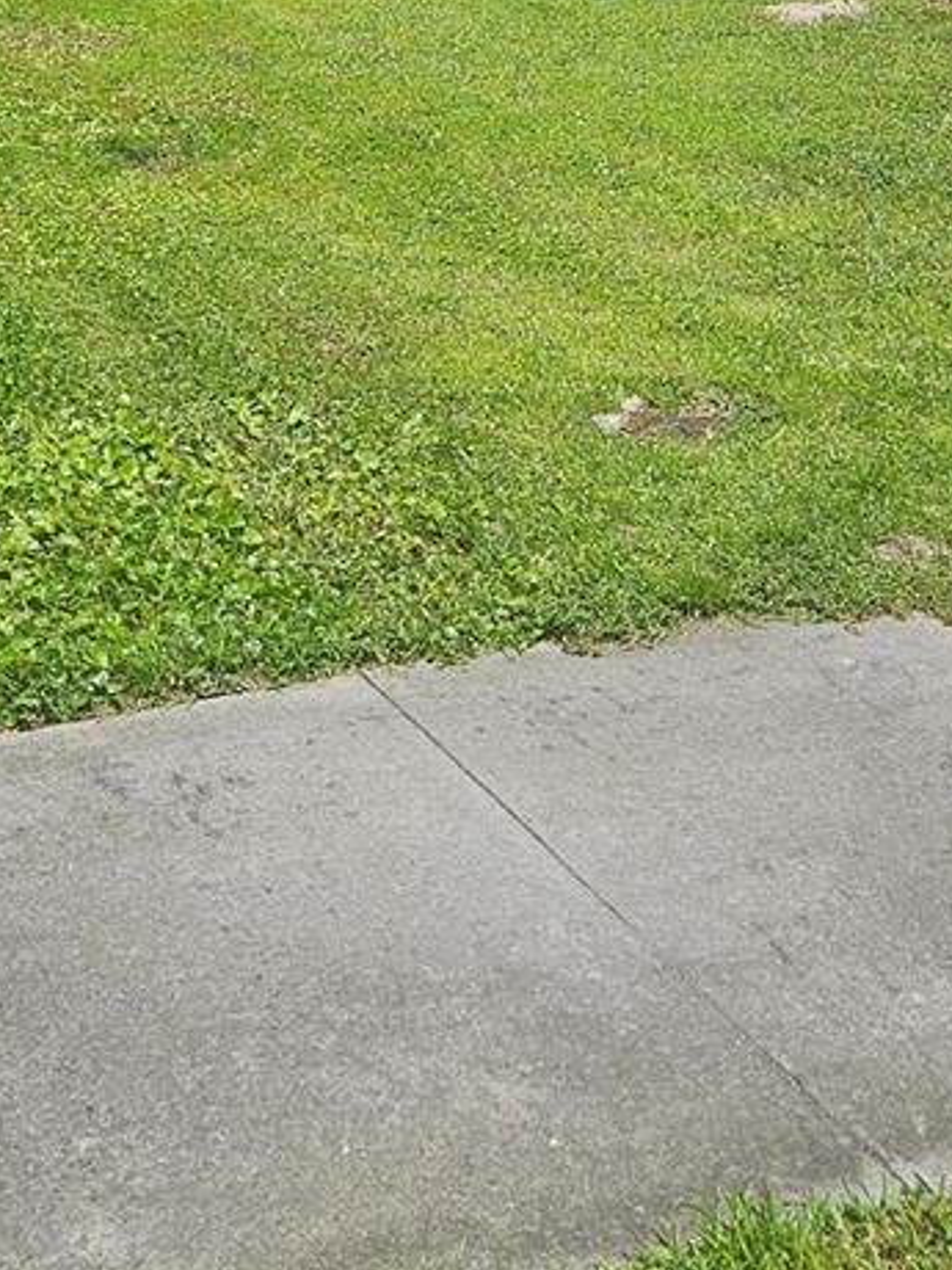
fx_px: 2200
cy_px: 149
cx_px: 464
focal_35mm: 60
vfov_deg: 30.9
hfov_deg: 24.4
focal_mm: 5.4
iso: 25
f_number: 1.8
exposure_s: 1/2737
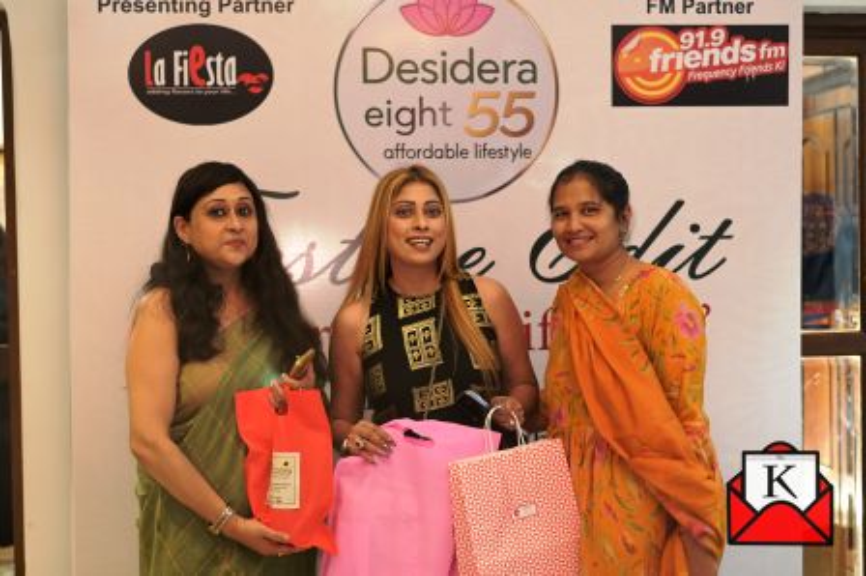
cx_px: 433
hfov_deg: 39.6
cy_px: 288
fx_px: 1202
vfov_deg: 27.0
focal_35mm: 50
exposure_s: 1/125
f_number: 2.2
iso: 2000
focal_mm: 50
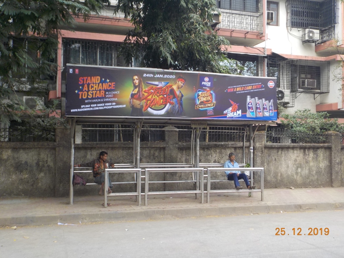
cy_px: 129
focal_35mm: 38
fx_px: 378
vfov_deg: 37.7
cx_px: 172
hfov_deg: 49.0
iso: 125
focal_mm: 5.2
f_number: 3.7
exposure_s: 1/30
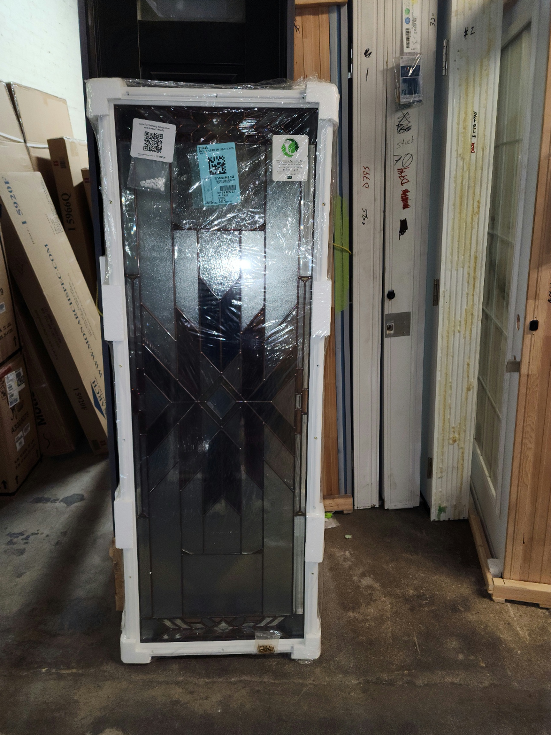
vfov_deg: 71.6
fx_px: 509
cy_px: 369
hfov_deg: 56.8
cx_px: 265
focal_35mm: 24
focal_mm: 6.4
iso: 100
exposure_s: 1/40
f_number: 1.8
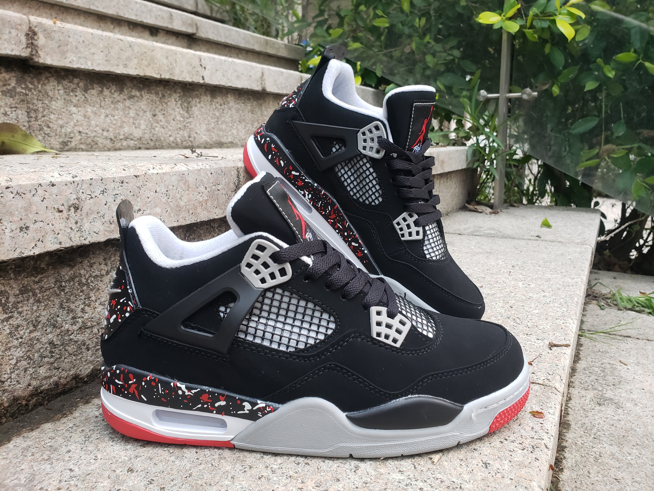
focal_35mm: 26
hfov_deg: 67.3
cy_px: 246
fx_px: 491
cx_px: 327
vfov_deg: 53.1
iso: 200
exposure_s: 1/50
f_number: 2.4
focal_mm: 4.3
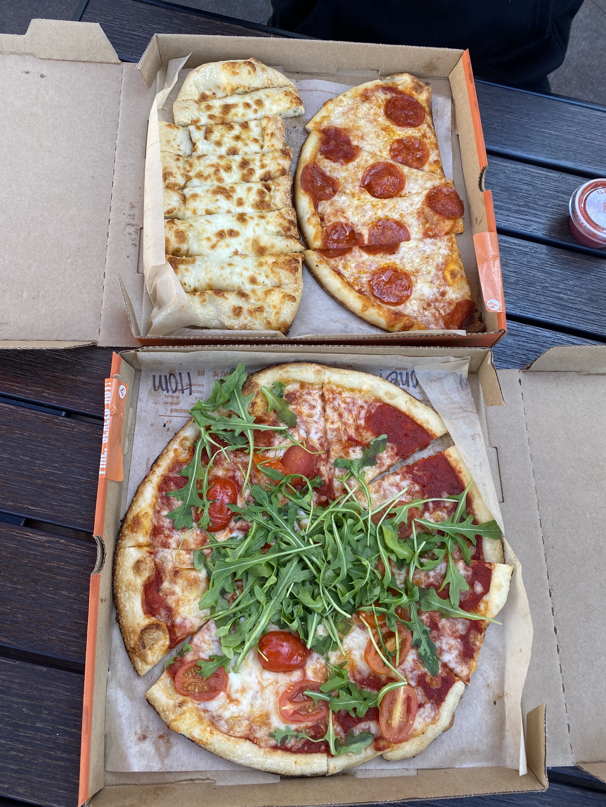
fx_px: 607
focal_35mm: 26
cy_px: 404
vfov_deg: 67.3
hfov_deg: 53.1
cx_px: 303
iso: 32
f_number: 1.8
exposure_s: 1/149
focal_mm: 4.25
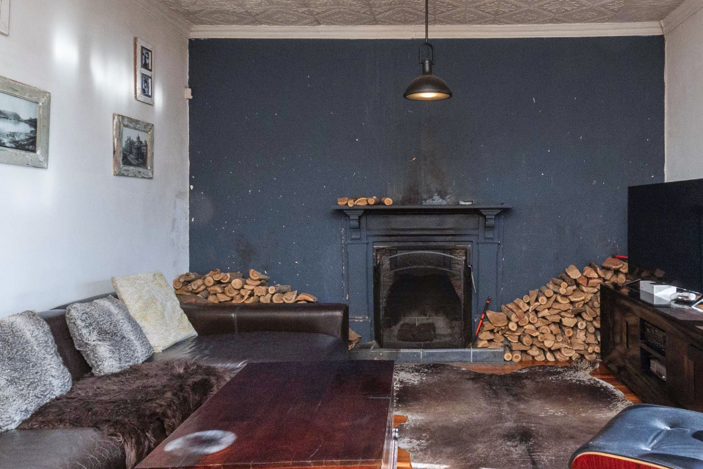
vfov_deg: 49.5
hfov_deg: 67.5
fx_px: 508
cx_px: 467
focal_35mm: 26
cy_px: 253
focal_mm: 10
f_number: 11
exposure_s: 1/200
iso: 320
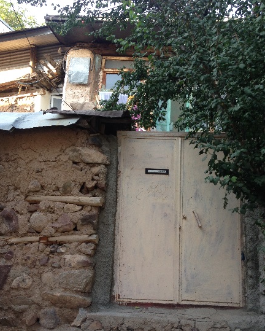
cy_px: 183
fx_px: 382
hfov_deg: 38.3
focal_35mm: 39
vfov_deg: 46.7
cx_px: 129
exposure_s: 1/60
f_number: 2.4
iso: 50
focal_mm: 4.12
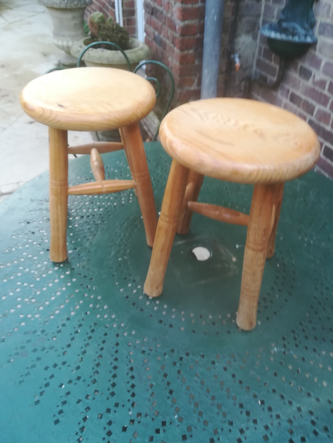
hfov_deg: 53.1
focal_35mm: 26
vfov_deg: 67.3
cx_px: 166
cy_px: 222
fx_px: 333
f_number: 2.2
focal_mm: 3.83
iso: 64
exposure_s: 1/50
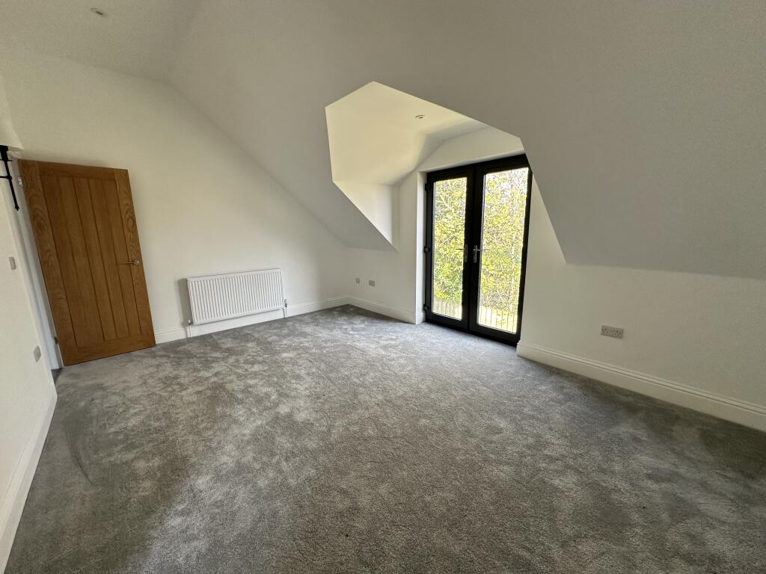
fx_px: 310
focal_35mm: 14
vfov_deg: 85.7
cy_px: 287
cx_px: 383
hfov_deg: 102.1
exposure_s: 1/99
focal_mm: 2.22
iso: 125
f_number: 2.2
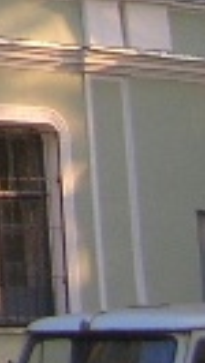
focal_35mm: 230
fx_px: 2218
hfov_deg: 4.7
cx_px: -711
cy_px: -212
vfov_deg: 9.1
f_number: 2.8
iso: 50
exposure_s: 1/147
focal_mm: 5.8
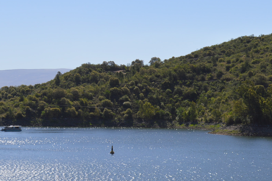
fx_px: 815
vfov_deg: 12.6
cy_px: 126
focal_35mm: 108
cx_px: 83
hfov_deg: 18.9
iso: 100
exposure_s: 1/250
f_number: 8
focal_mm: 38
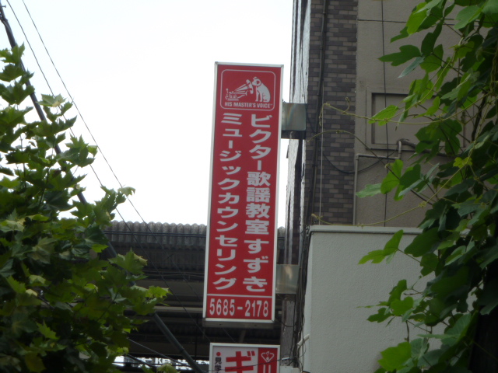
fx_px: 1971
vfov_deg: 10.8
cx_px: 249
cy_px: 186
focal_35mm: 137
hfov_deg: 14.4
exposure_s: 1/320
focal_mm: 22.5
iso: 80
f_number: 4.5
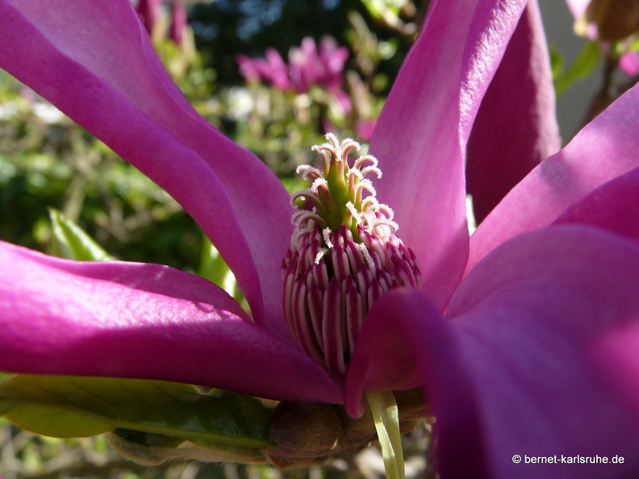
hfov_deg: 65.3
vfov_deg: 51.4
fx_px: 498
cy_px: 240
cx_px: 320
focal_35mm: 27
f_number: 4
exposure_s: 1/250
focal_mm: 4.8
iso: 100
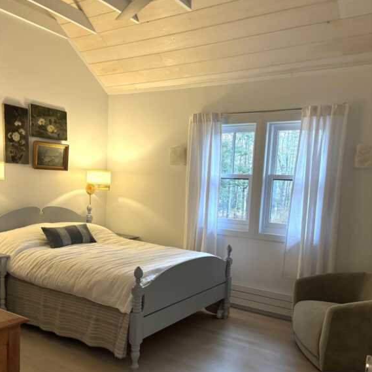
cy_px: 229
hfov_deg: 52.5
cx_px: 186
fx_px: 377
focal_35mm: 31
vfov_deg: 52.1
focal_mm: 5.96
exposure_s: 1/60
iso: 320
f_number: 1.6
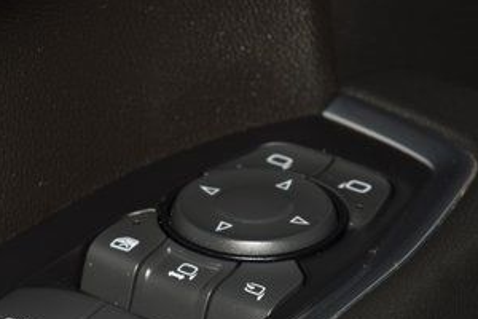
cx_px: 121
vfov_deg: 6.1
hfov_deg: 9.2
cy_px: 310
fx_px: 2974
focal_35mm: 224
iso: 100
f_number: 8
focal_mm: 70
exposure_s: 1/125
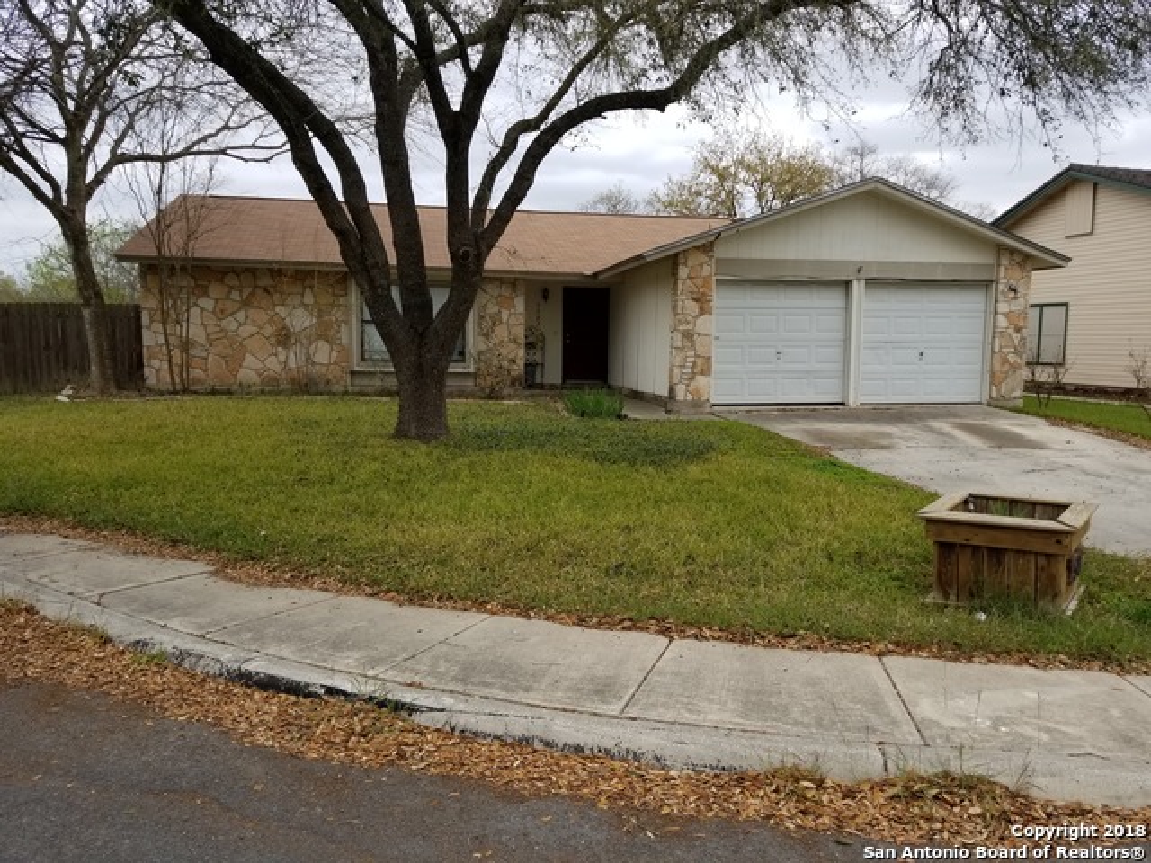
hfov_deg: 67.3
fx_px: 865
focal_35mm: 26
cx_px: 576
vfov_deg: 53.1
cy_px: 432
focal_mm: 4.3
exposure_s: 1/922
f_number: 1.7
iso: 50
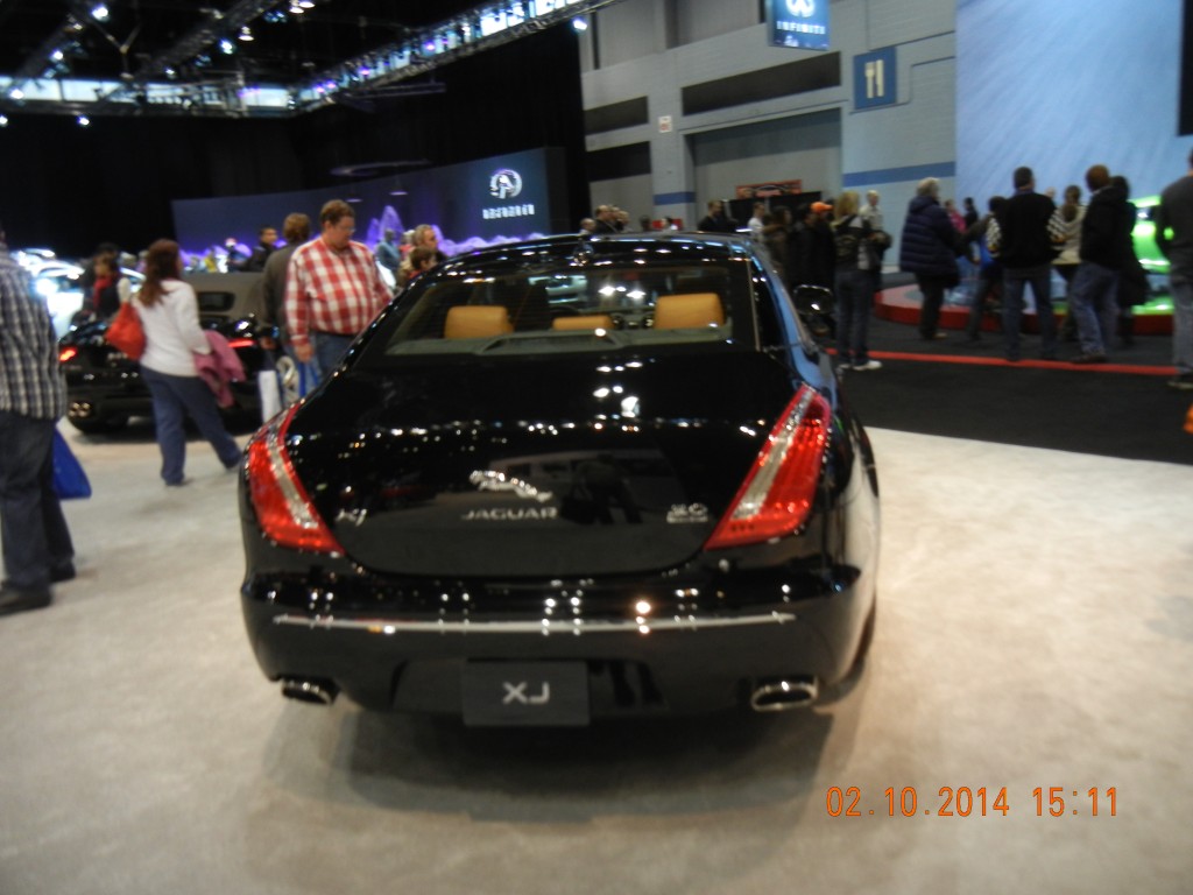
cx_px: 596
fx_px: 1034
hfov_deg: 60.0
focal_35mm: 30
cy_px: 448
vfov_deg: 46.8
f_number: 3.5
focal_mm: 5.4
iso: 312
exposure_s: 1/45.6
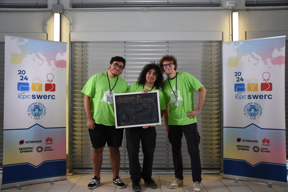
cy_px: 96
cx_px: 144
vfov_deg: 40.0
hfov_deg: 57.2
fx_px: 264
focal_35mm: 33
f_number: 3.8
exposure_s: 1/80
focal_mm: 22
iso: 400
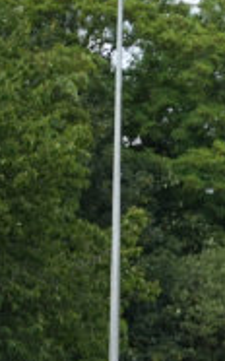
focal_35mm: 392
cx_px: 972
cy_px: 554
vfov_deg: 5.3
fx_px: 3852
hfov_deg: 3.2
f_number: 2.8
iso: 250
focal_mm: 70
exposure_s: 1/1250
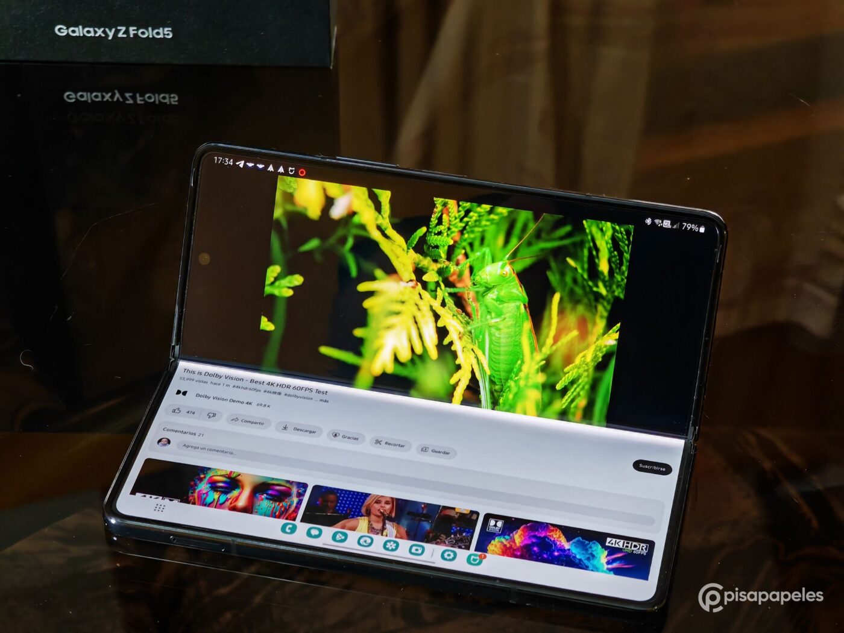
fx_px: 2316
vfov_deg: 15.6
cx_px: 422
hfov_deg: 20.7
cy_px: 316
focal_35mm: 95
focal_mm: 14.92
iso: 398
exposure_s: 1/50
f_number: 3
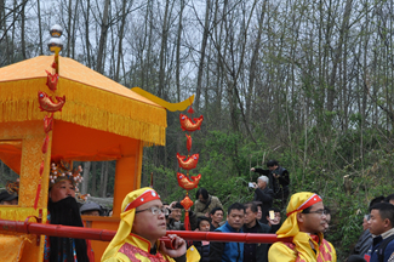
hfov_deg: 27.7
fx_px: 787
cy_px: 240
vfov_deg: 18.5
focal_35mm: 72
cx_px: 93
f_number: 7.1
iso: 200
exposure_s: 1/200
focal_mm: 26
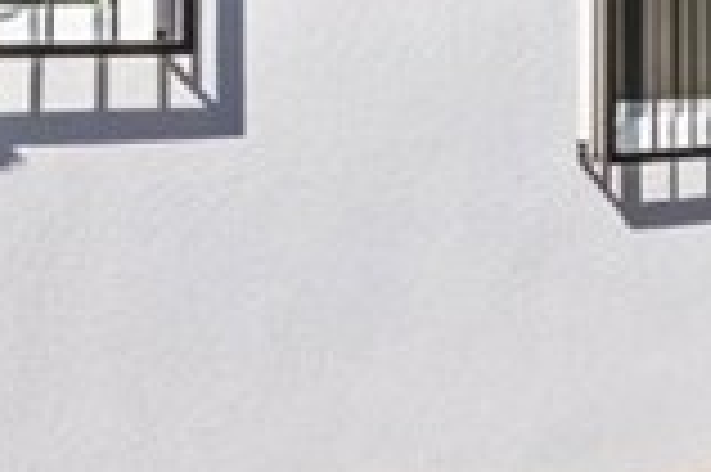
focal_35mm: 104
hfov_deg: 18.2
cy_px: 16
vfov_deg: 13.0
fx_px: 2052
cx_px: 950
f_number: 11
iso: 100
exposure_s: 1/30
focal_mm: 16
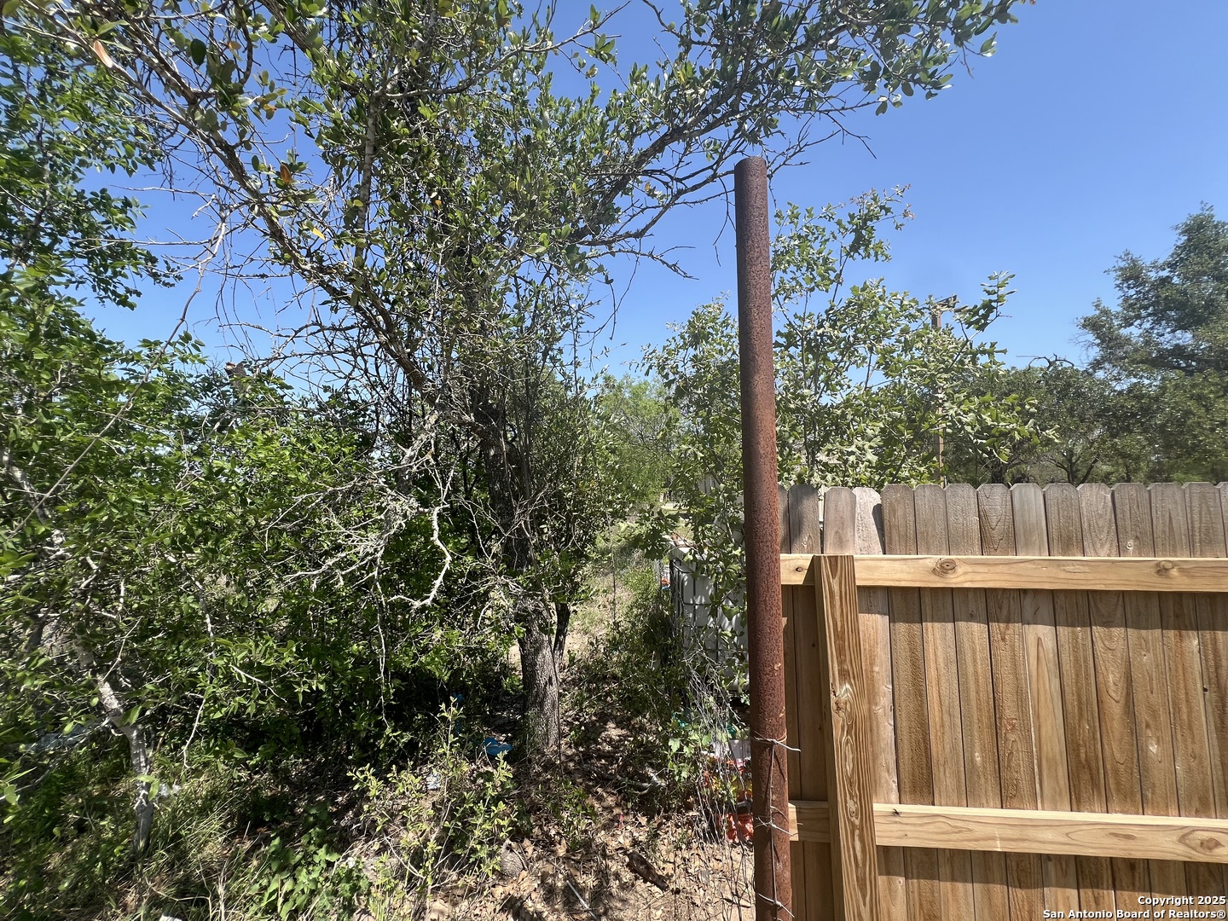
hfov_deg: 106.2
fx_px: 461
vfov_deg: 89.9
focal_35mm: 13
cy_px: 460
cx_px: 614
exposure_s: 1/821
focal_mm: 1.57
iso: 32
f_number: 1.8
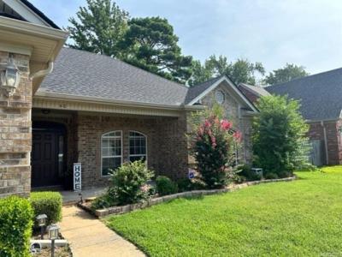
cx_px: 171
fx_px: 237
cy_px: 128
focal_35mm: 24
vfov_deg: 56.8
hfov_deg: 71.6
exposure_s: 1/1495
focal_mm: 6.86
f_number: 1.78
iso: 80
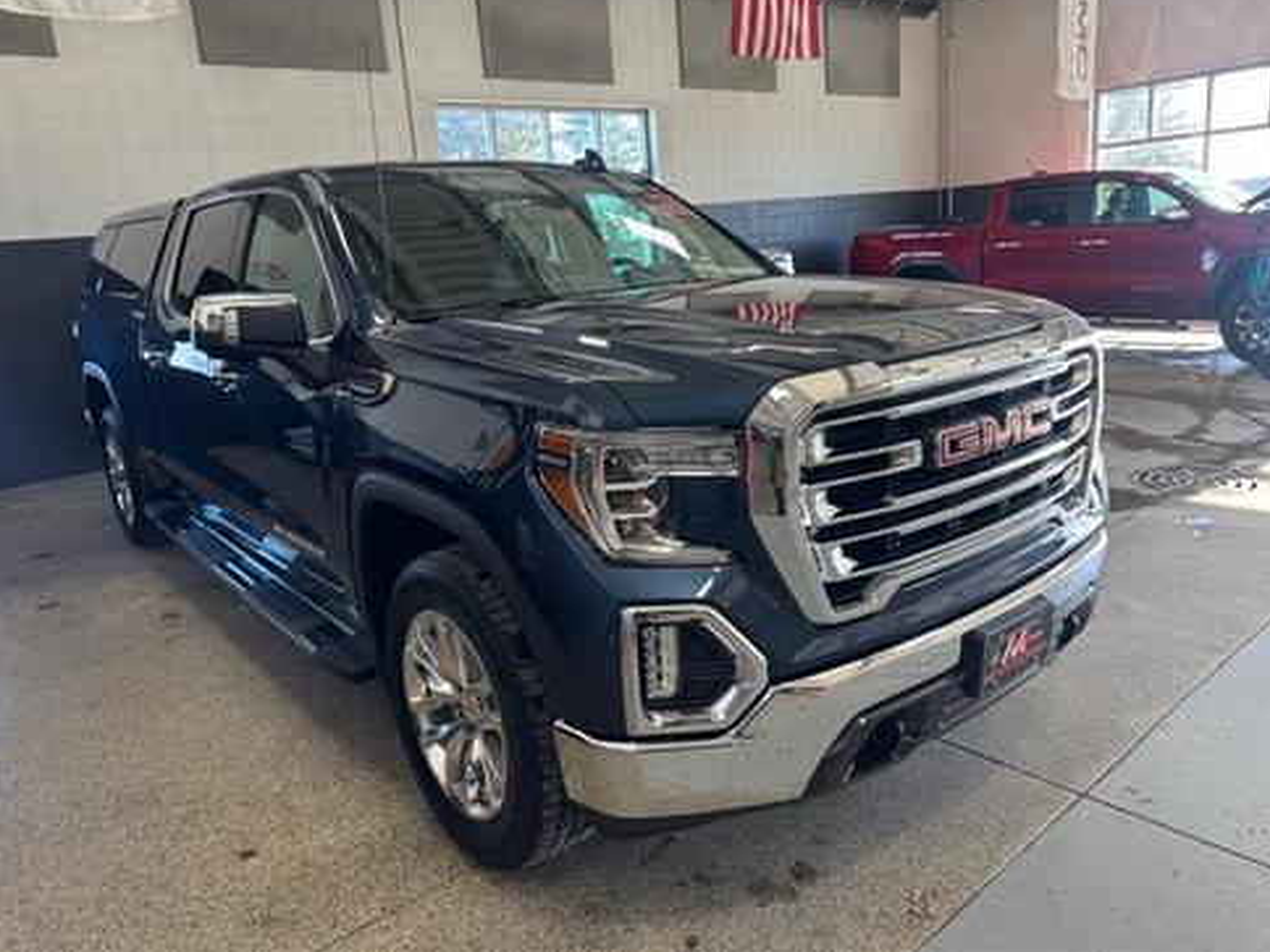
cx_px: 638
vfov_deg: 54.9
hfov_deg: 69.4
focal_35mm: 25
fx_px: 917
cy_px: 459
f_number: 1.78
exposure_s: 1/120
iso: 100
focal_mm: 6.76
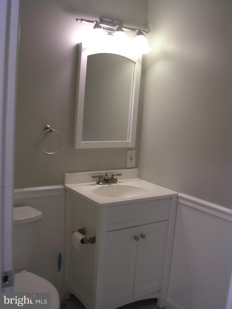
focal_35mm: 38
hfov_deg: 37.7
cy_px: 154
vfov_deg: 49.0
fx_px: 340
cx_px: 116
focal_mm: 5.8
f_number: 2.8
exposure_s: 1/12.6
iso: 50
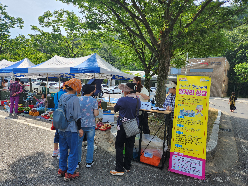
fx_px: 165
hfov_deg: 73.9
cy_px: 93
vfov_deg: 58.9
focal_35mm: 23
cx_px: 124
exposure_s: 1/650
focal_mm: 5.4
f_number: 1.8
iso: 20
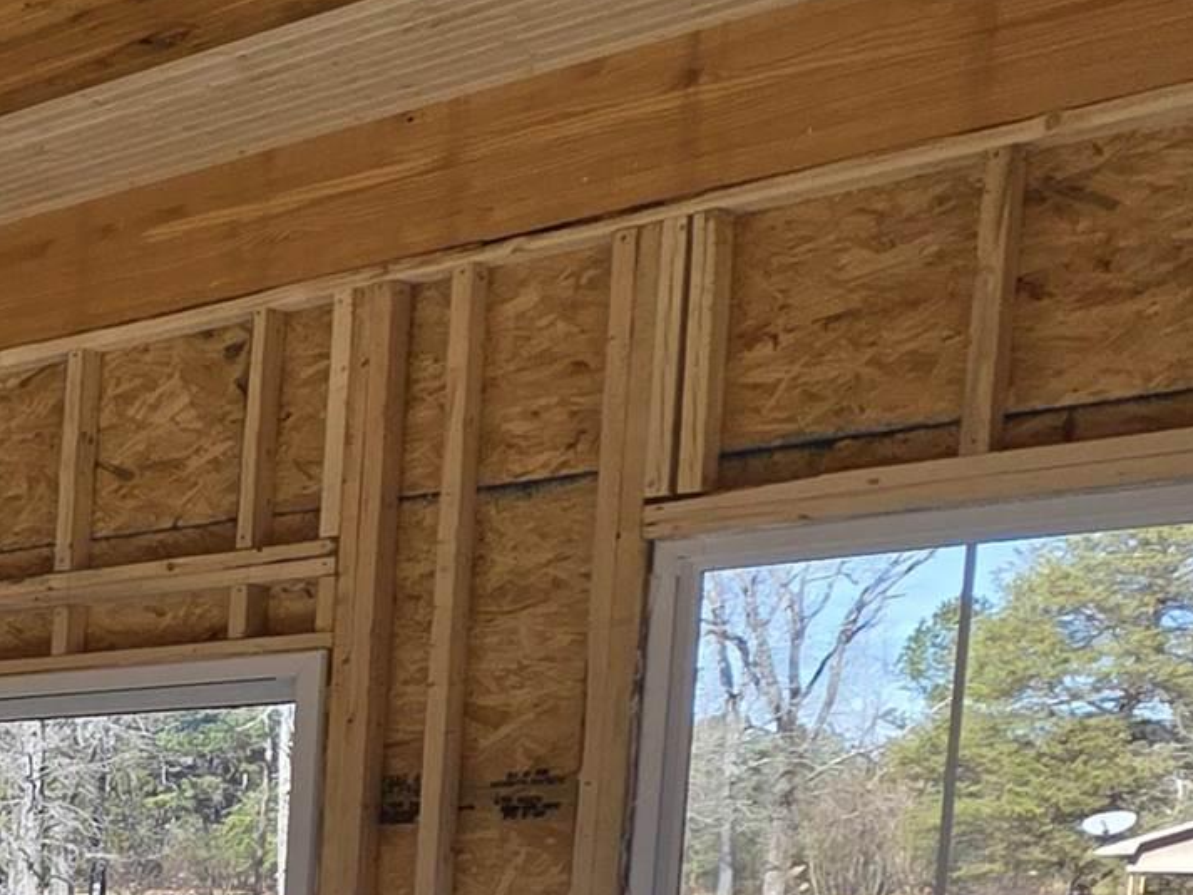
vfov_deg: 23.8
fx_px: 1930
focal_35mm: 56
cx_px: -1076
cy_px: 1074
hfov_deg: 20.5
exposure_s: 1/599
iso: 40
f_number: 1.9
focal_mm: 2.2
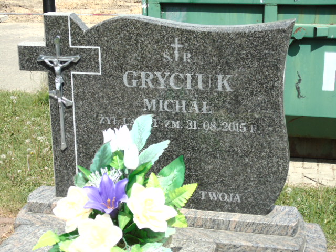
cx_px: 168
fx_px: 602
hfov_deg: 31.2
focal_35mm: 62
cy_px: 126
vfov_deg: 23.7
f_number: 4.5
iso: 80
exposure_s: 1/500
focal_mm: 11
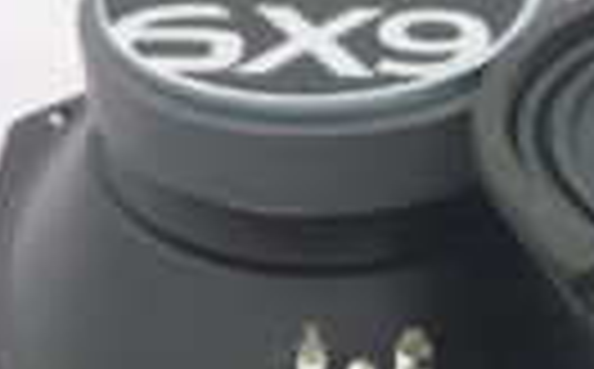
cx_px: 806
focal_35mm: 181
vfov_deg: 7.2
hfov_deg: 11.3
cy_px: 225
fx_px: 2925
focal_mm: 9.7
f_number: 3.6
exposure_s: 1/45
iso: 240
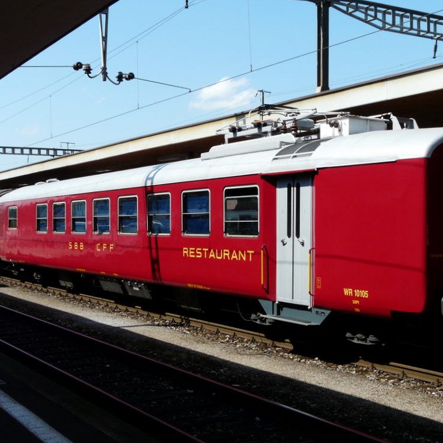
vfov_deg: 35.4
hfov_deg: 35.3
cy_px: 219
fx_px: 695
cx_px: 251
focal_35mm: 48
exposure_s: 1/320
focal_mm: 6.5
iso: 100
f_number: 5
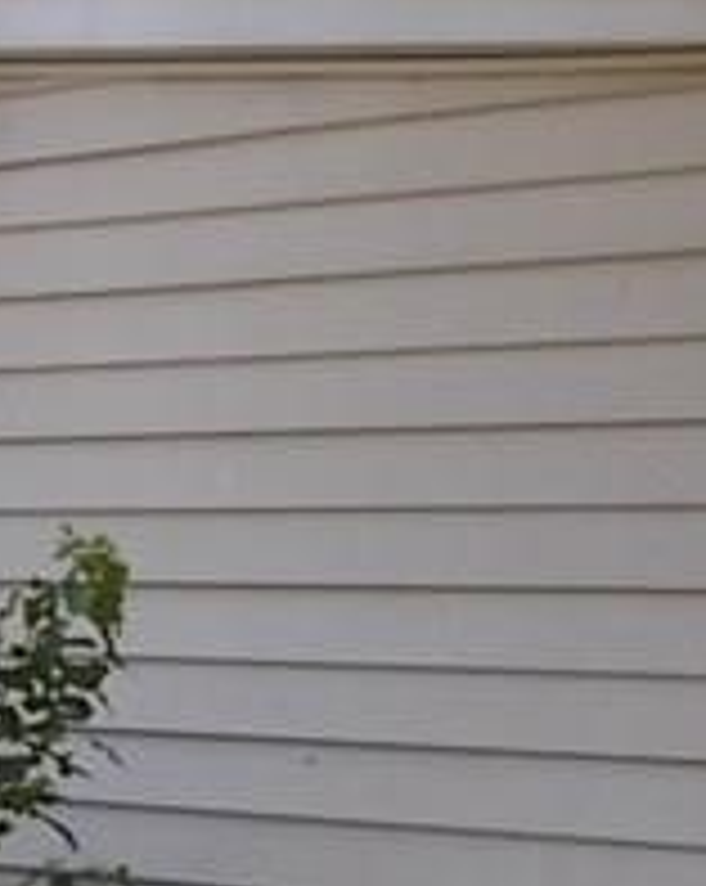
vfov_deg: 14.6
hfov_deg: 11.3
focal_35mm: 132
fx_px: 3456
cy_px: 639
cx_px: -252
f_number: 3.2
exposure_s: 1/400
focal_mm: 4.6
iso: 80
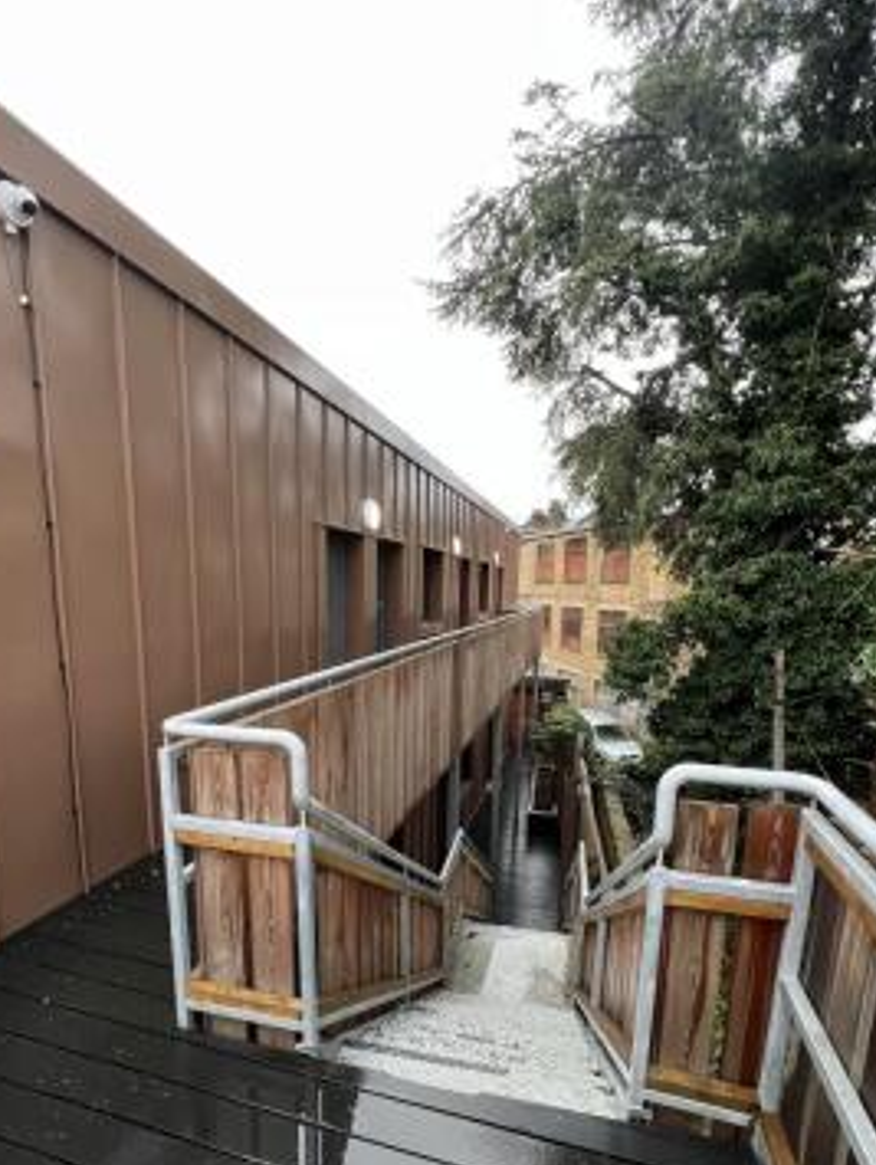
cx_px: 440
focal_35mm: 16
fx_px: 539
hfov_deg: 78.2
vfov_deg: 93.4
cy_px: 688
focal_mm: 1.57
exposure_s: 1/99
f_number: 1.8
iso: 160
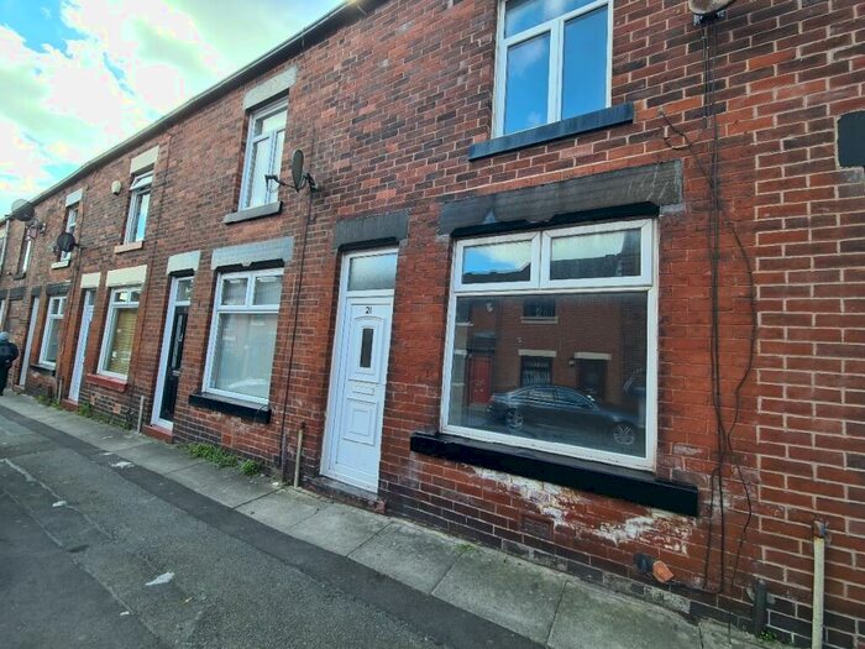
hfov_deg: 106.2
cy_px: 324
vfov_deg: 89.9
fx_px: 325
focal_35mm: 13
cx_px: 432
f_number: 2.2
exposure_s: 1/334
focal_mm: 2.22
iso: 64
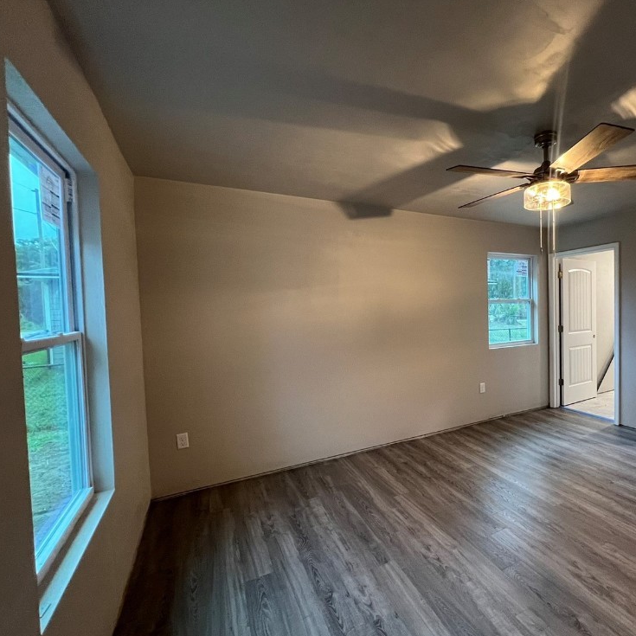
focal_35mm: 16
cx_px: 408
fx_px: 333
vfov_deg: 87.4
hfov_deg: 85.3
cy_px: 324
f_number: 1.8
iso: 400
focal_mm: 1.57
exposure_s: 1/60
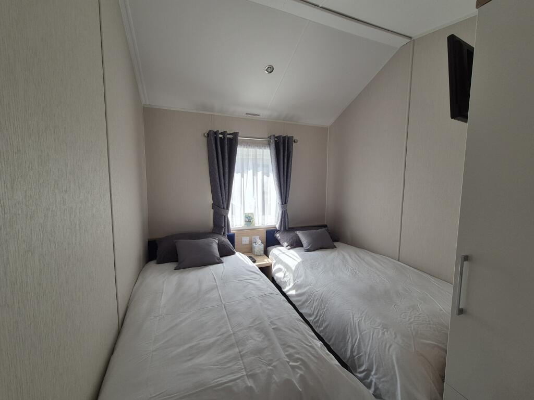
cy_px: 200
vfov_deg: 89.9
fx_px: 201
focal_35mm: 13
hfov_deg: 106.2
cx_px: 267
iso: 50
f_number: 2.2
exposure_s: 1/264
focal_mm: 2.2
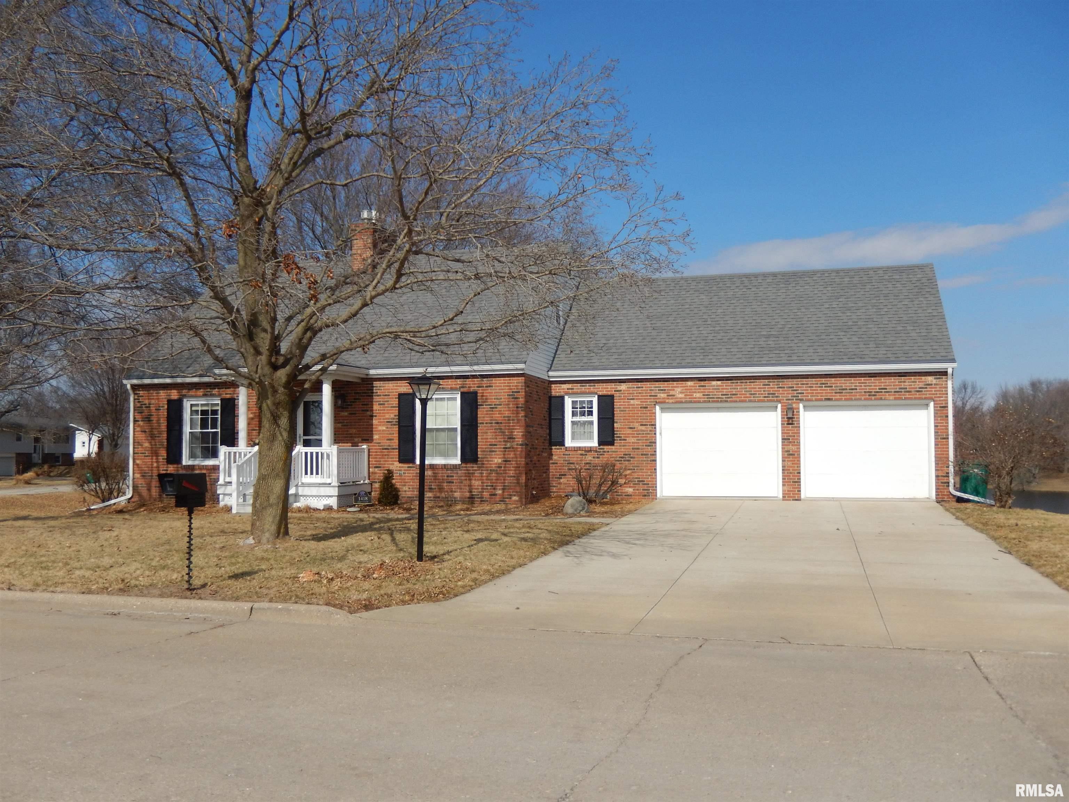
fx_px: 988
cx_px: 534
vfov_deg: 44.2
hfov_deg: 56.8
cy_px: 401
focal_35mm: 32
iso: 125
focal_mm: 5.7
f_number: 7.6
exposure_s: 1/500
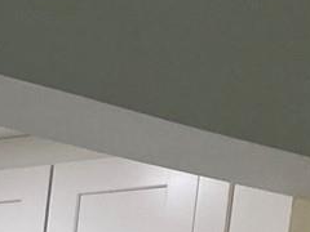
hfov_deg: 9.6
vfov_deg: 7.9
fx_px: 1549
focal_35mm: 173
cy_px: 588
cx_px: -523
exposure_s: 1/120
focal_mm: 4.25
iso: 100
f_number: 1.8
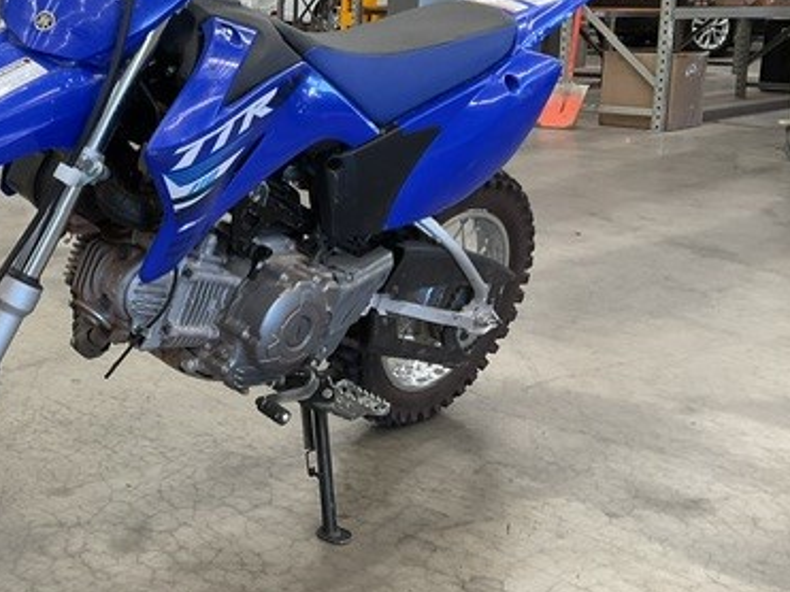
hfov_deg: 36.5
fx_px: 1141
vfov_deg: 28.9
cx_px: 126
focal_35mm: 50
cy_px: 211
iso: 64
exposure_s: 1/100
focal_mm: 3
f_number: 1.8
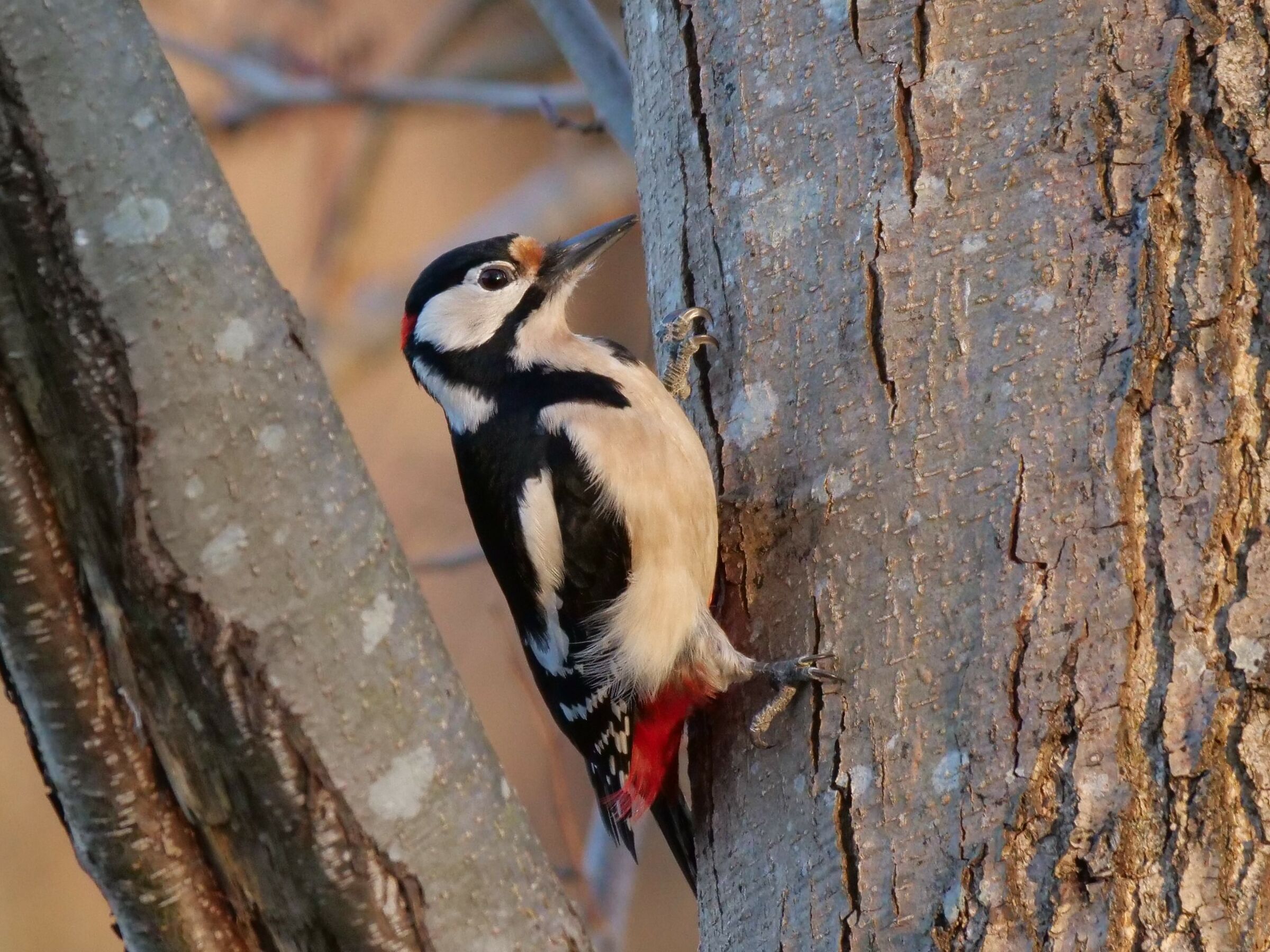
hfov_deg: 2.5
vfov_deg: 1.9
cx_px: 635
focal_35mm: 800
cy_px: 476
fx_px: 29351
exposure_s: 1/320
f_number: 6.3
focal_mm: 400
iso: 1600
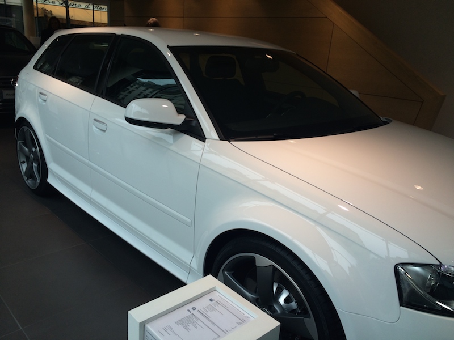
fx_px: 393
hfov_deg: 60.0
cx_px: 227
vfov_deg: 46.8
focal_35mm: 30
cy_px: 170
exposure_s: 1/120
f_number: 2.2
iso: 50
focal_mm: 4.12
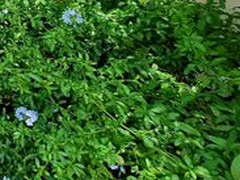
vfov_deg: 23.3
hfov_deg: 21.8
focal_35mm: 50
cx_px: -200
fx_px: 346
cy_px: -91
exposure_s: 1/213
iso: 40
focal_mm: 1.74
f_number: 2.2
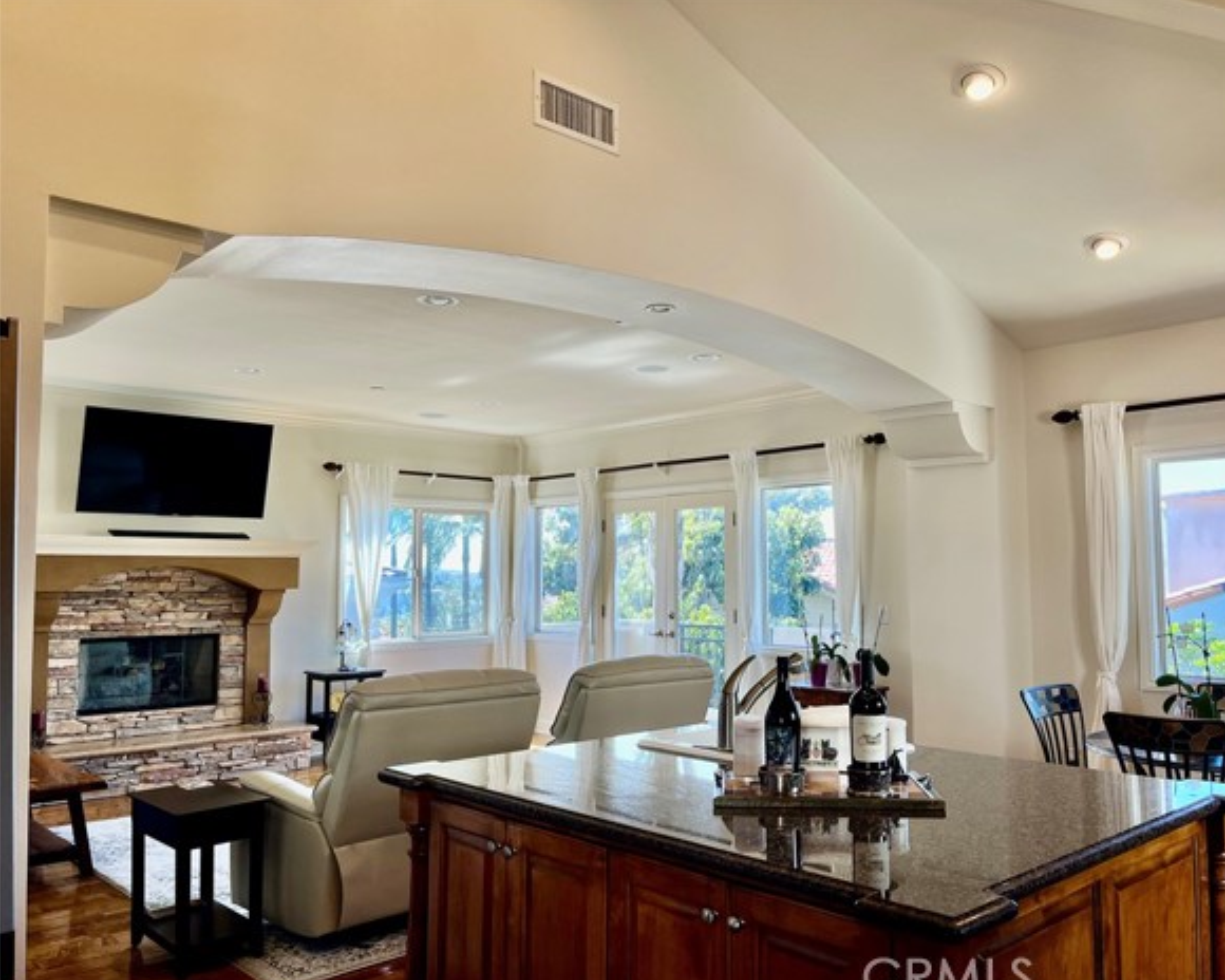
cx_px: 674
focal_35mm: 28
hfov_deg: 62.1
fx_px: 1015
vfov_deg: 51.5
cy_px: 501
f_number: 1.6
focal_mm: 5.1
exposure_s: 1/211
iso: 40
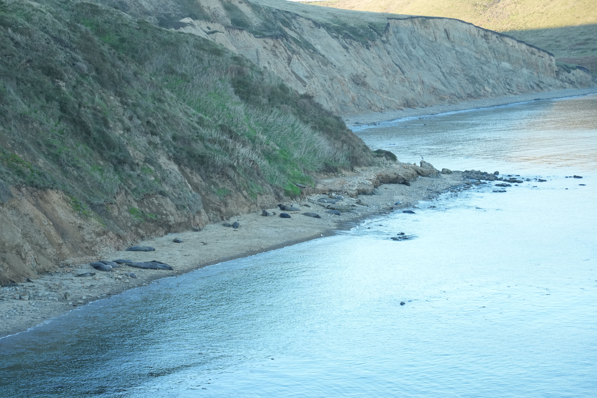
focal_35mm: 108
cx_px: 298
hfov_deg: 18.9
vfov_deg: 12.7
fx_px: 1791
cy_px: 199
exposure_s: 1/200
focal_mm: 108
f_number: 6.3
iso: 800
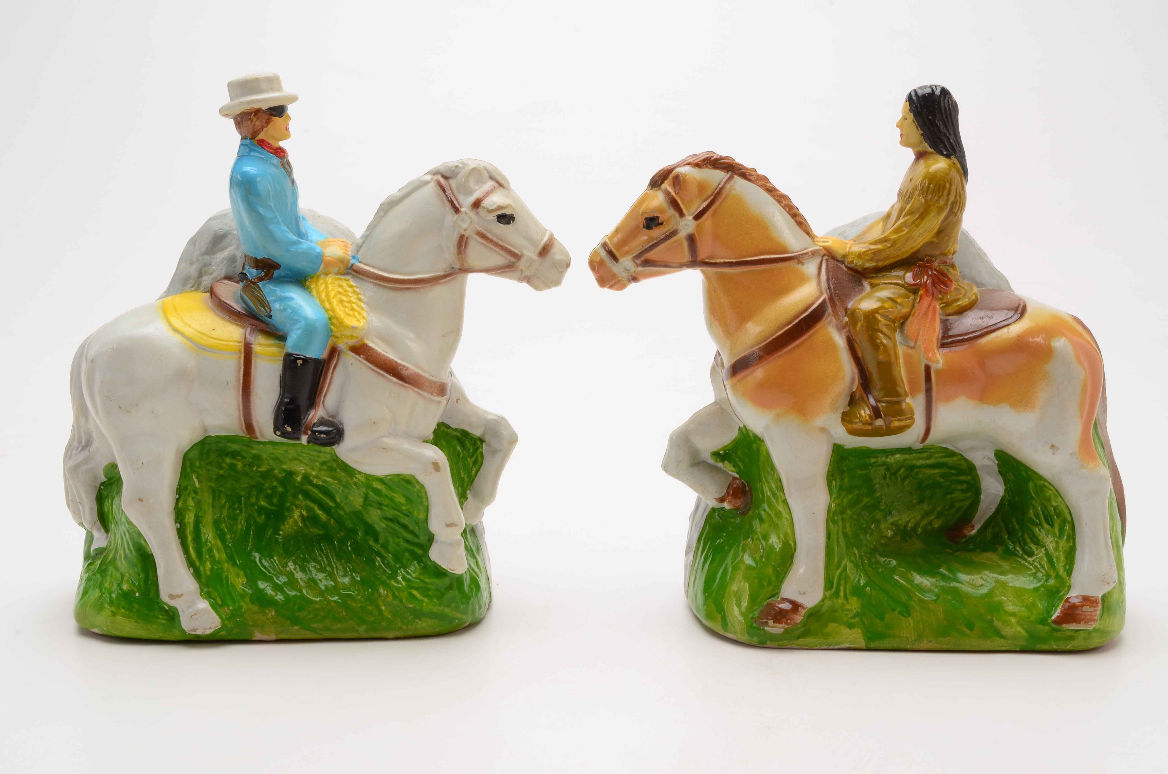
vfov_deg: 28.0
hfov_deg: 41.2
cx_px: 584
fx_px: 1554
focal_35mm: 48
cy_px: 387
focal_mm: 32
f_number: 25
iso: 100
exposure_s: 1/80
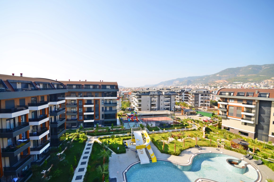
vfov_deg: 77.1
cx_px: 137
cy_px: 91
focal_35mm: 15
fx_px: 114
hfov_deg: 100.5
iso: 100
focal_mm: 10
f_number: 7.1
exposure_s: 1/200
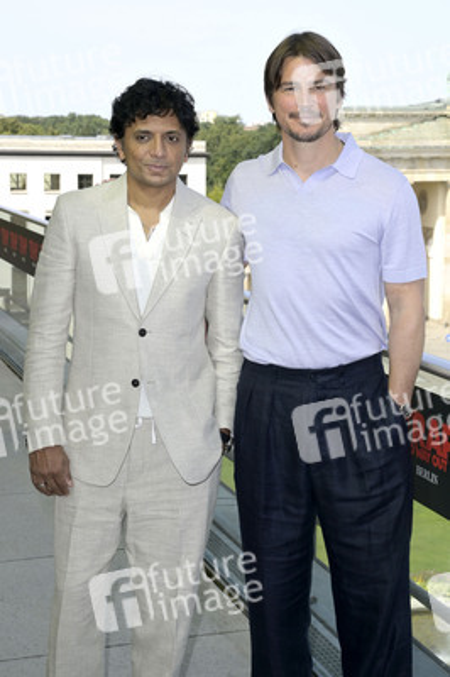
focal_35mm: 65
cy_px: 338
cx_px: 225
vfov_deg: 31.0
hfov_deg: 20.9
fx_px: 1221
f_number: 10
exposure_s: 1/250
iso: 250
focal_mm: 65
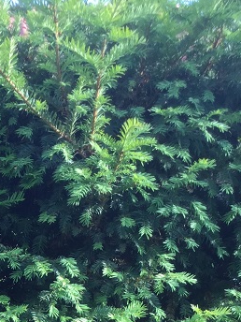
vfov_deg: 18.2
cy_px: 481
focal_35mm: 96
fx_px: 891
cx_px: 2
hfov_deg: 15.1
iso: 25
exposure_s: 1/100
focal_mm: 3.3
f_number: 2.4
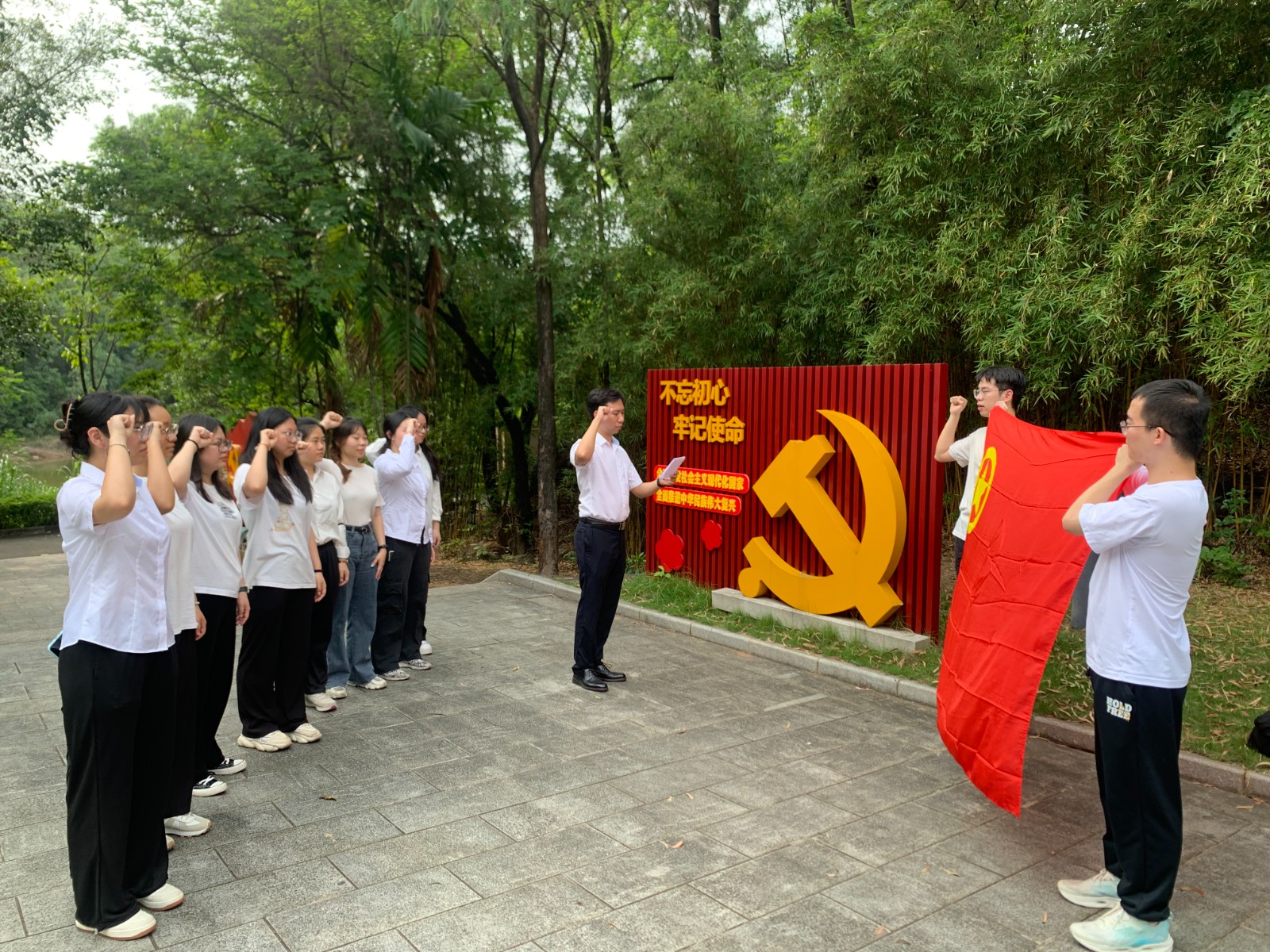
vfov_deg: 53.1
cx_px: 635
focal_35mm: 26
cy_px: 476
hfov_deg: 67.3
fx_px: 954
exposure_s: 1/188
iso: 25
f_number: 1.8
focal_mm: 4.25
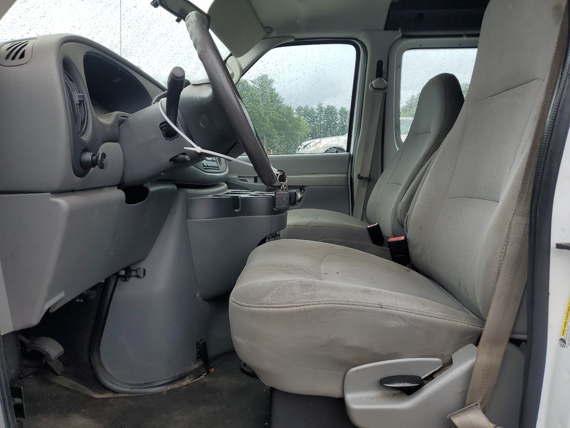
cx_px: 285
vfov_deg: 53.1
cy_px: 214
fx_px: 428
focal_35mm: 26
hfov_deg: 67.3
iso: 50
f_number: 1.5
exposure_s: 1/833
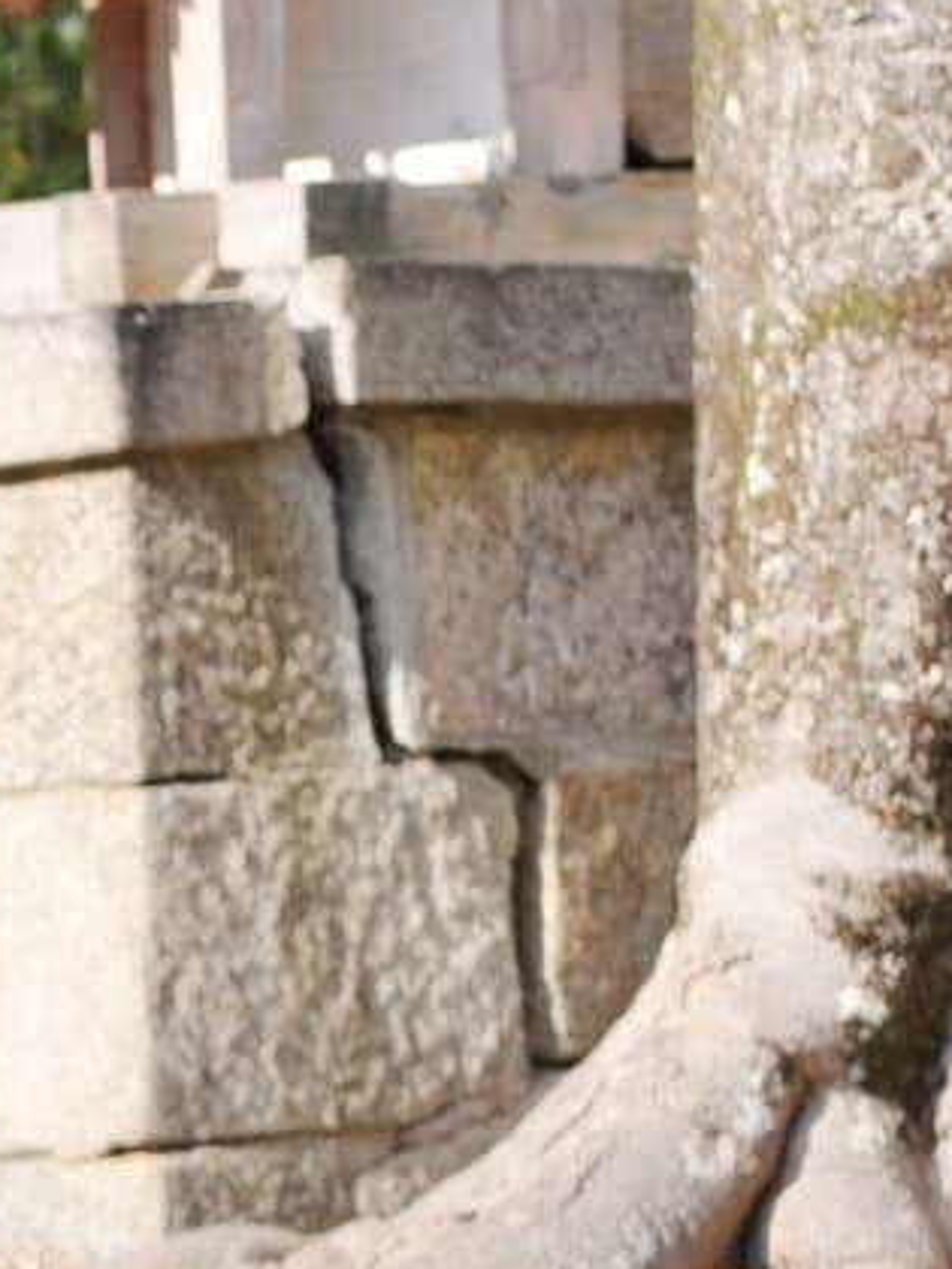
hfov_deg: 6.3
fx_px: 8471
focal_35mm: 231
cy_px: 1373
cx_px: -858
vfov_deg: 8.5
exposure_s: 1/1600
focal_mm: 70
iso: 640
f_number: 5.6
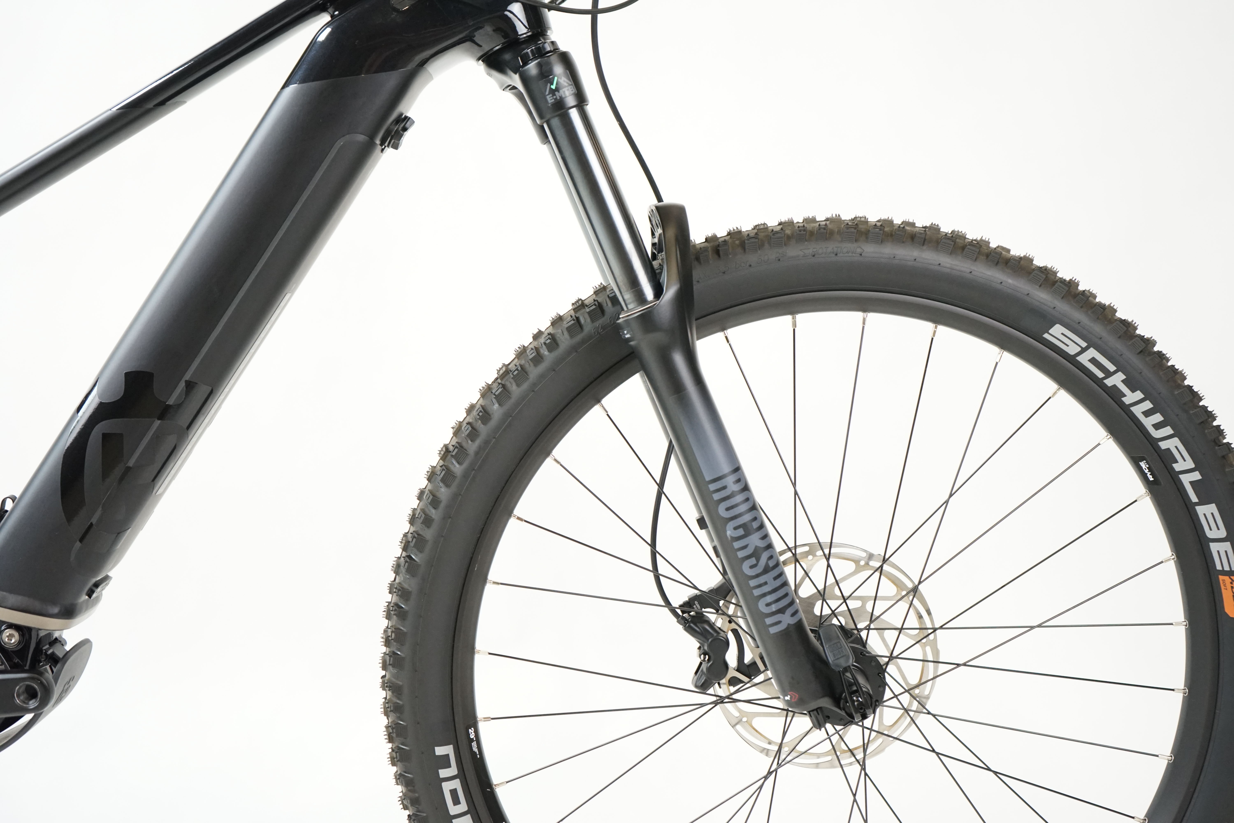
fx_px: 1268
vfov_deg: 35.9
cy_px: 412
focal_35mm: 37
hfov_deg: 51.9
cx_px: 617
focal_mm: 37
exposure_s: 1/200
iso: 2500
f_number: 5.6
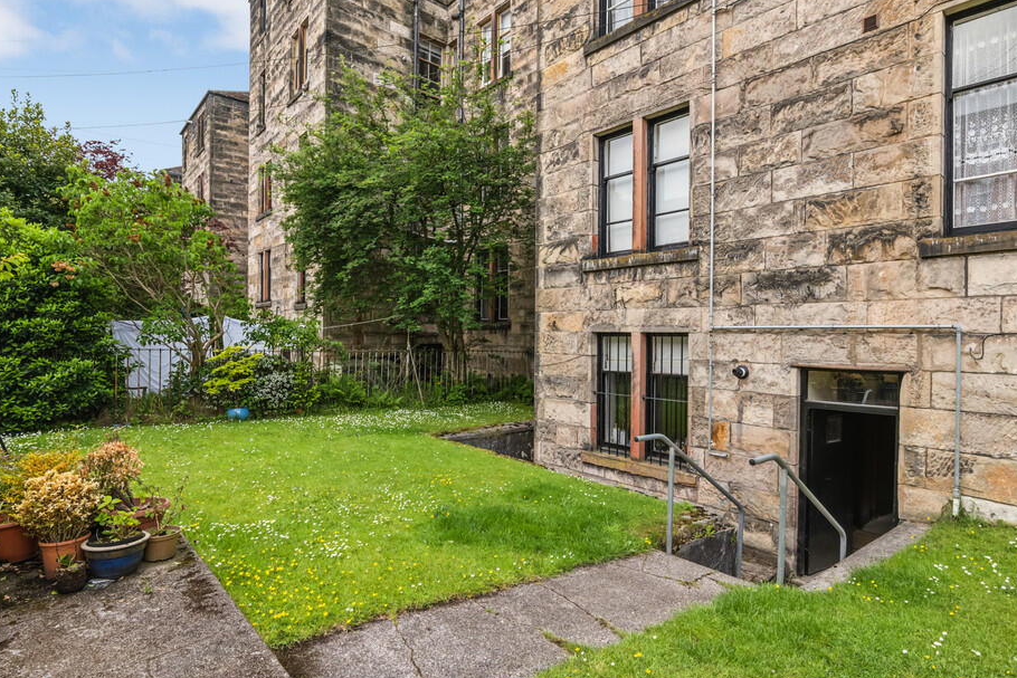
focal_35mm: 18
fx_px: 509
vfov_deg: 67.3
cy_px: 314
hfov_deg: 89.9
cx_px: 539
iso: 400
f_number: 8
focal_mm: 16
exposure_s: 1/100
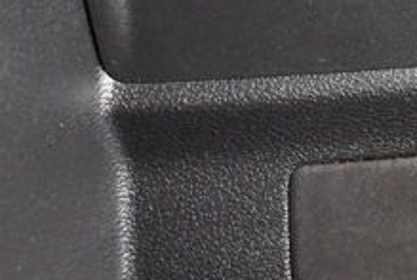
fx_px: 1219
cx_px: 546
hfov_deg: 18.1
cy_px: -68
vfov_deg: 12.7
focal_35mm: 105
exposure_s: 1/60
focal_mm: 18
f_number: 3.5
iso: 9000
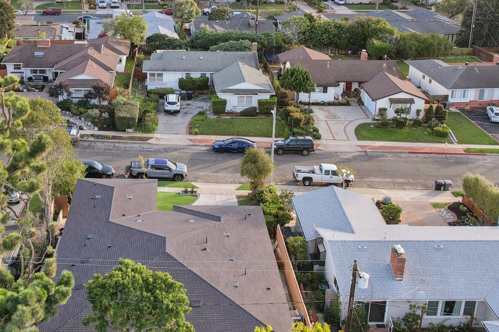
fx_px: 679
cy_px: 100
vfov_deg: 27.3
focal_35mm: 49
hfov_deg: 39.9
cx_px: 167
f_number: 2.8
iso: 100
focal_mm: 8.4
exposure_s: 1/320
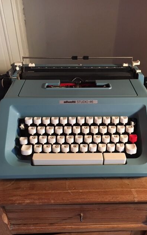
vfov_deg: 61.2
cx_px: 80
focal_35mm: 31
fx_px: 199
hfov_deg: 40.6
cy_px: 117
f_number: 2.2
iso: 200
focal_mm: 4.15
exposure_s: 1/33
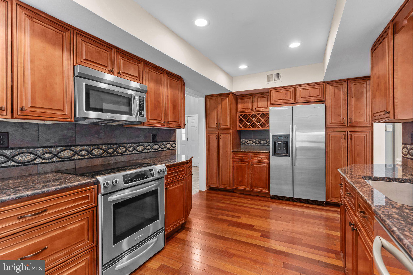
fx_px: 195
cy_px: 138
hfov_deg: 93.3
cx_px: 206
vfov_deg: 70.4
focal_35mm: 17
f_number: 8
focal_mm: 17
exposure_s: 1/10
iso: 800
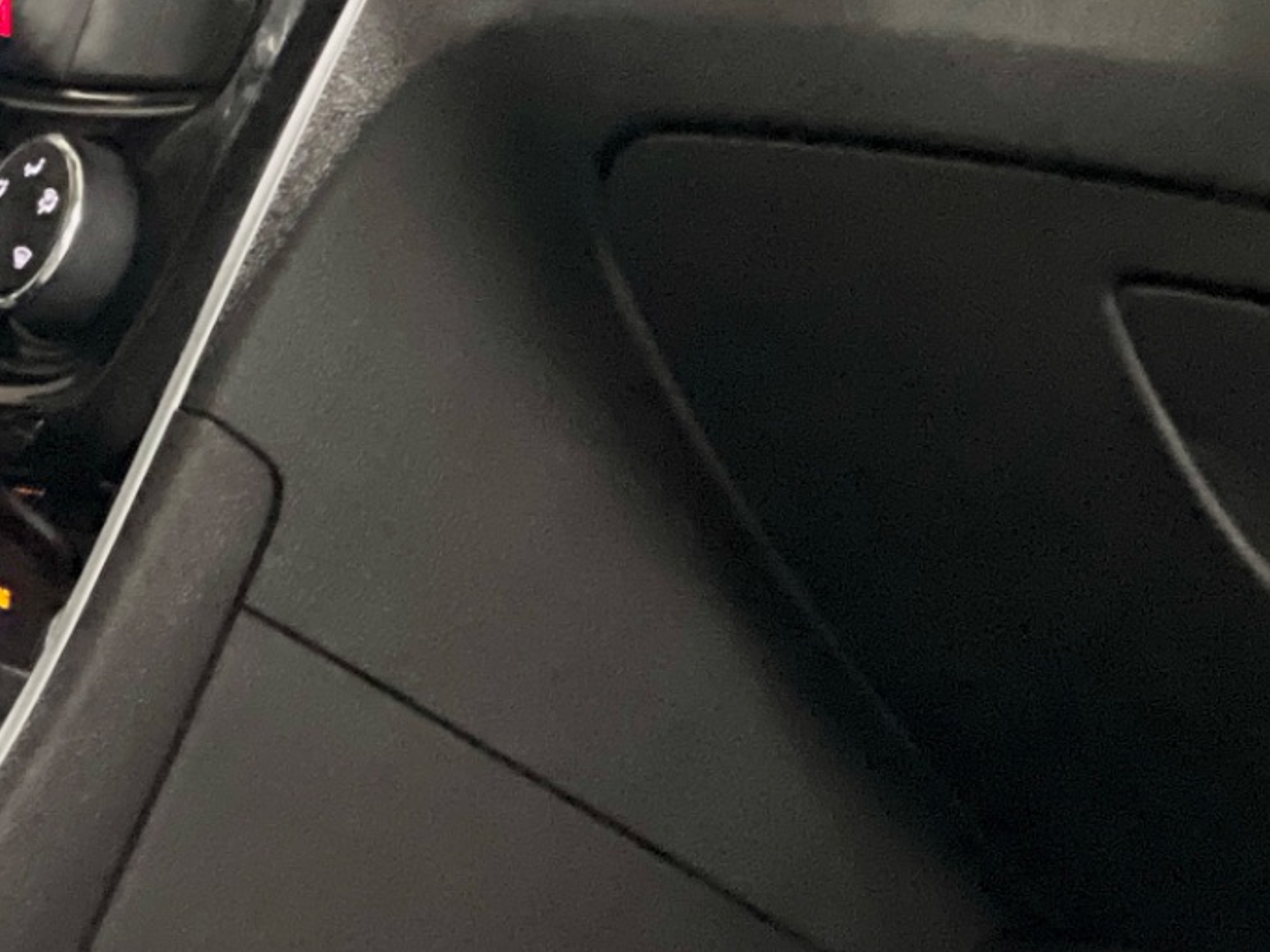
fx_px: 7925
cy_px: -186
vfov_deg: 6.8
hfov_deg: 9.1
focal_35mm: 216
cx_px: -156
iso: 1000
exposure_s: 1/15
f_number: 2.8
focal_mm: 9
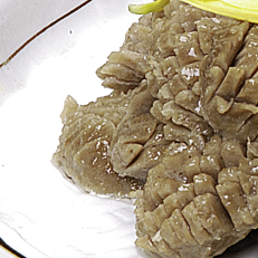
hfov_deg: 3.4
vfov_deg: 3.4
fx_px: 4284
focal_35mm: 508
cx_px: 445
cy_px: 113
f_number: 25
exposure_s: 1/80
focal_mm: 90
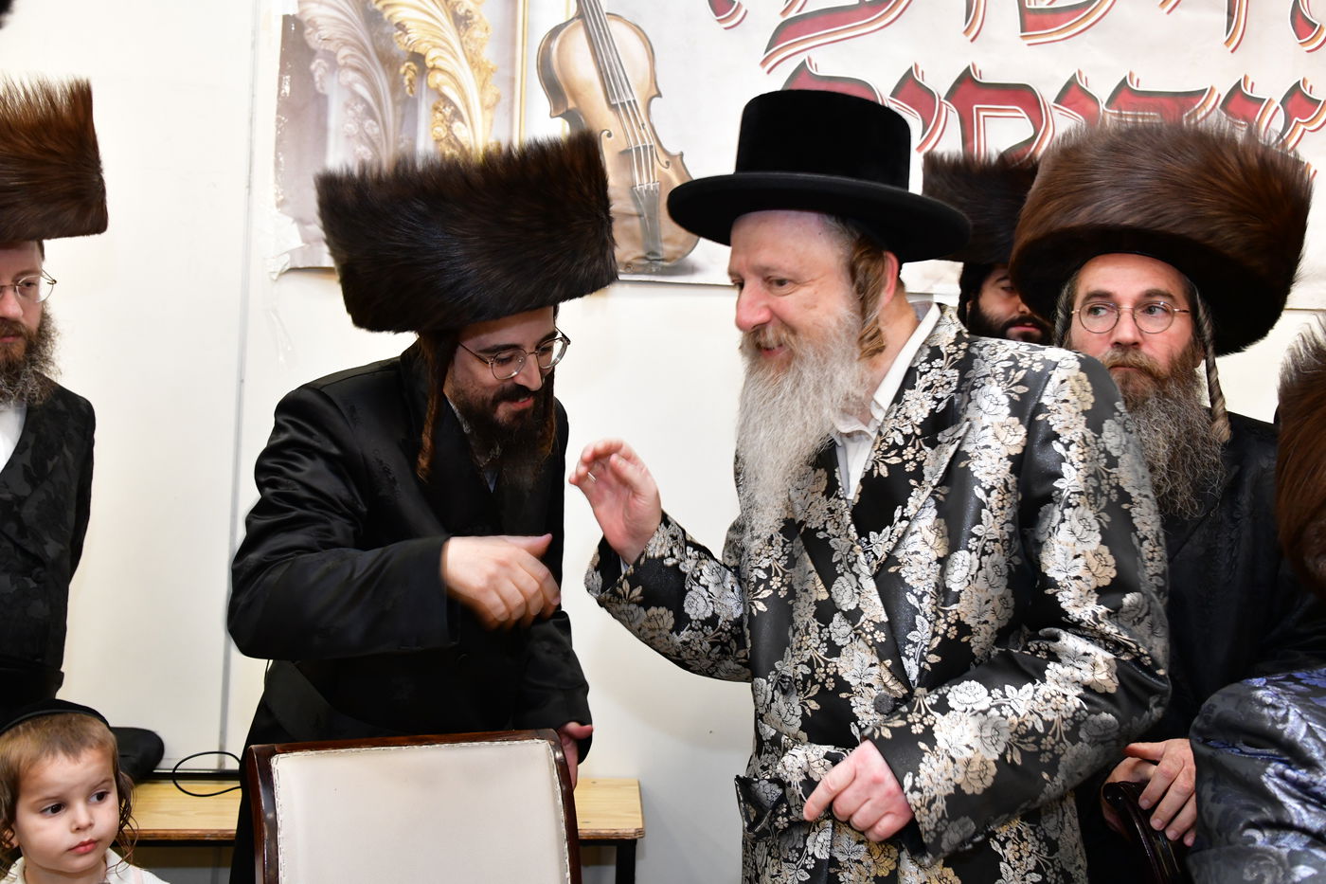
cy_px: 442
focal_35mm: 35
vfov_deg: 37.8
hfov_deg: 54.4
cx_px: 663
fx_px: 1289
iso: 3200
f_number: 5.6
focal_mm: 35
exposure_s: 1/100
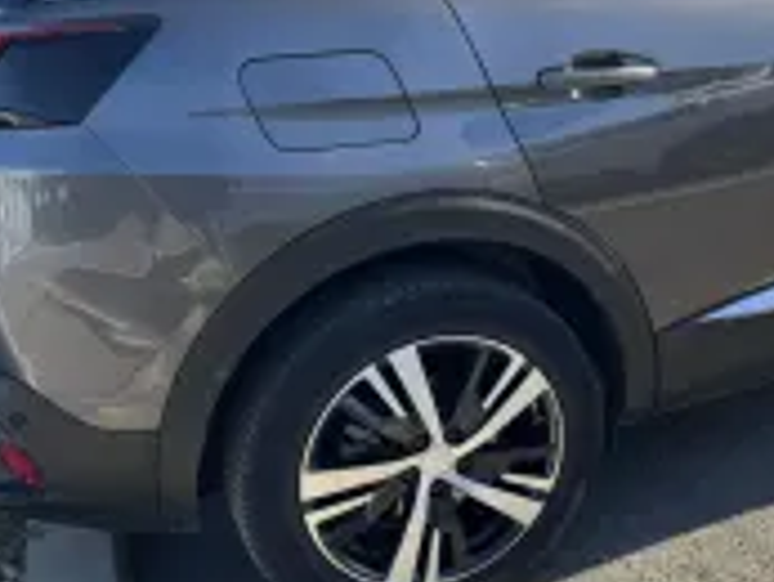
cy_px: 206
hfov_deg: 35.5
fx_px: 1119
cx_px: 725
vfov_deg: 29.0
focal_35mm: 50
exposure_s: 1/1042
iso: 80
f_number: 1.78
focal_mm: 6.76
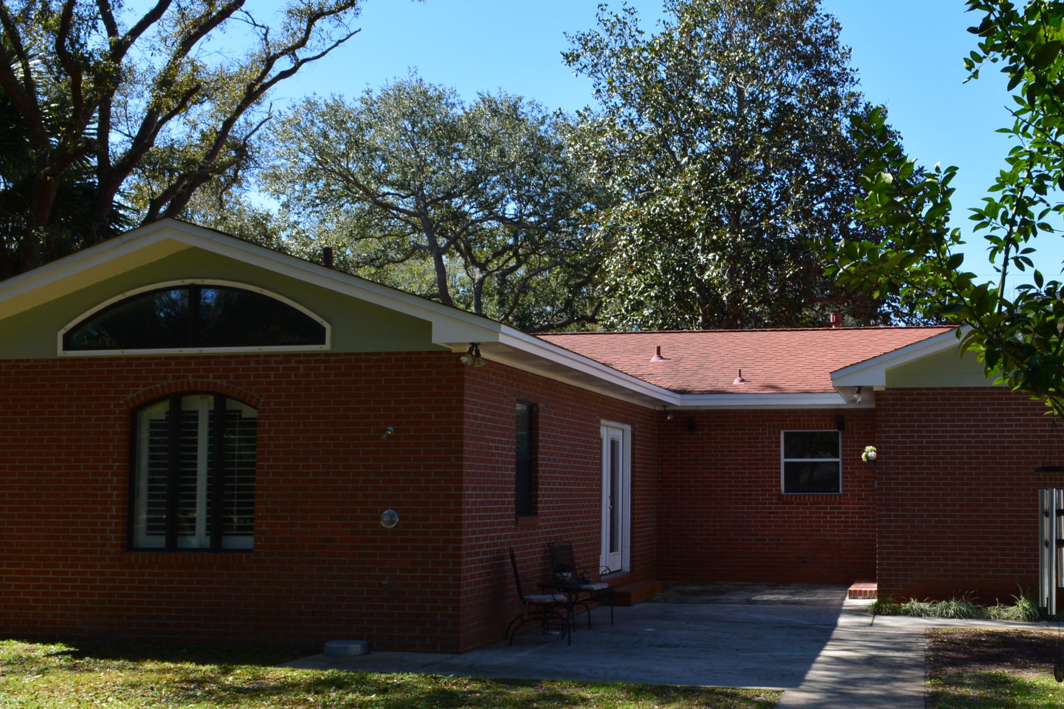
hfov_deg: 46.4
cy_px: 389
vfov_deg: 32.6
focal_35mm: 41
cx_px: 735
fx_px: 1212
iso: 200
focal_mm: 18
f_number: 11
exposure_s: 1/125
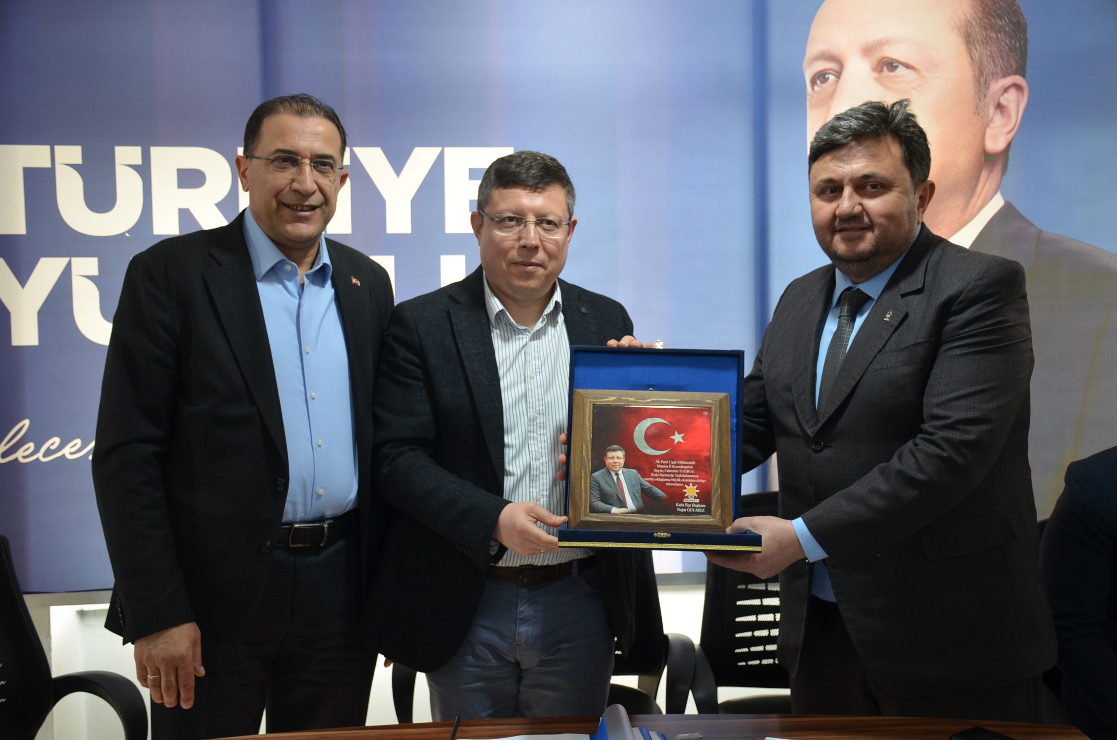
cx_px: 558
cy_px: 370
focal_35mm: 40
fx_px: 1254
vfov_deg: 32.9
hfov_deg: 48.0
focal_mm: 27
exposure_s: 1/60
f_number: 4
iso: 560
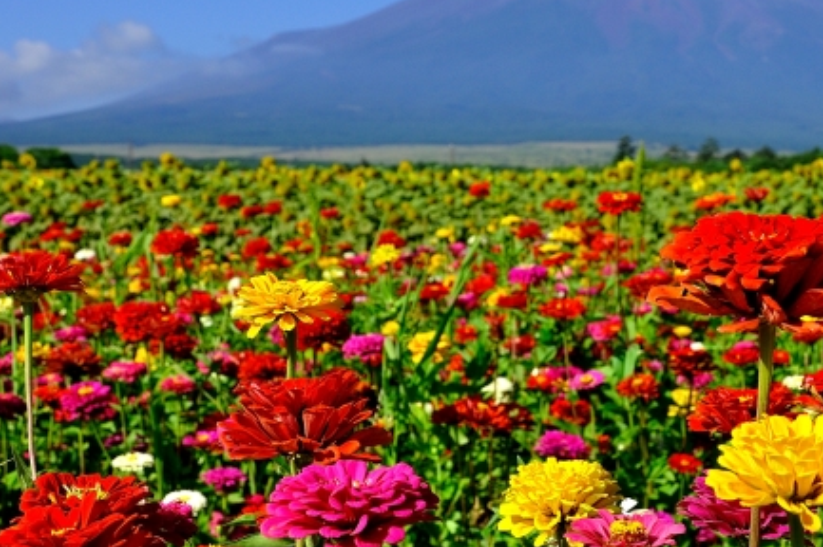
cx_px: 614
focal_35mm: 72
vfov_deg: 18.9
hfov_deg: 27.7
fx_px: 1645
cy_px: 271
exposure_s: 1/500
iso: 200
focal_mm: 26
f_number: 8
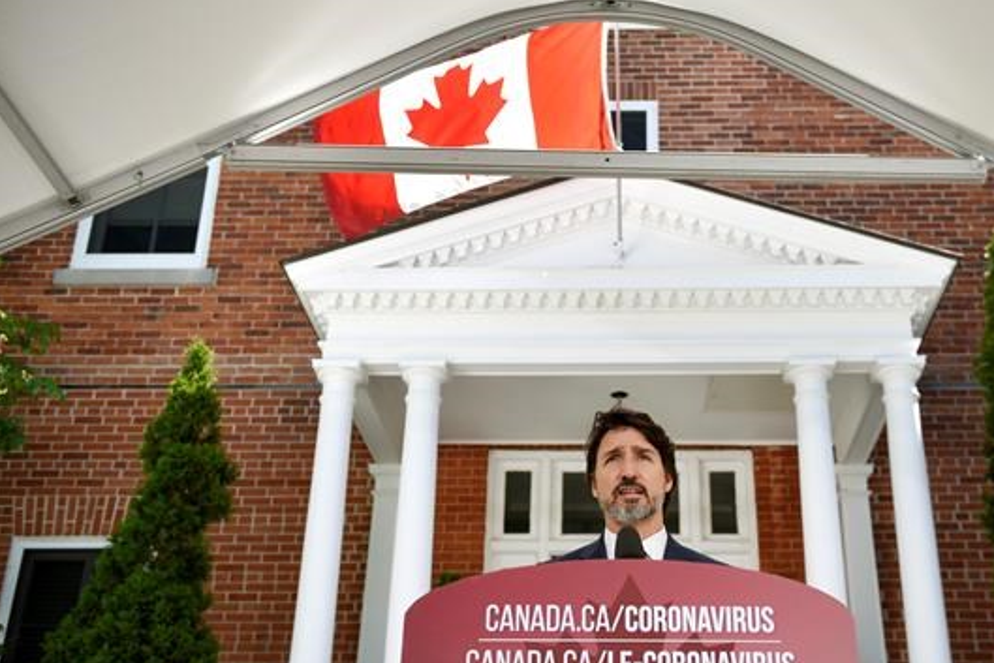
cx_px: 603
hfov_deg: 45.1
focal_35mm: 43
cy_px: 370
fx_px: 1188
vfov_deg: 31.2
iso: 200
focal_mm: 35
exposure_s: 1/1000
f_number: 3.2
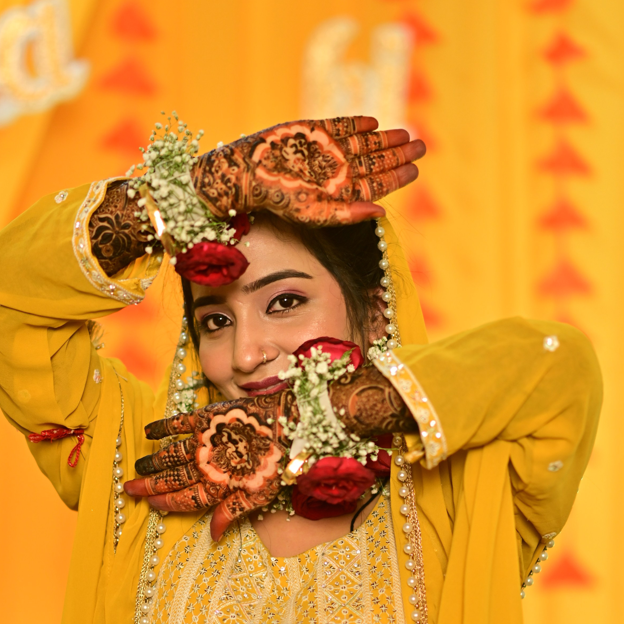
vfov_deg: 13.8
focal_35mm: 126
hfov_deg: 13.8
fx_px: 2570
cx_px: 293
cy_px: 416
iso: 500
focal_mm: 85
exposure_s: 1/320
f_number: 2
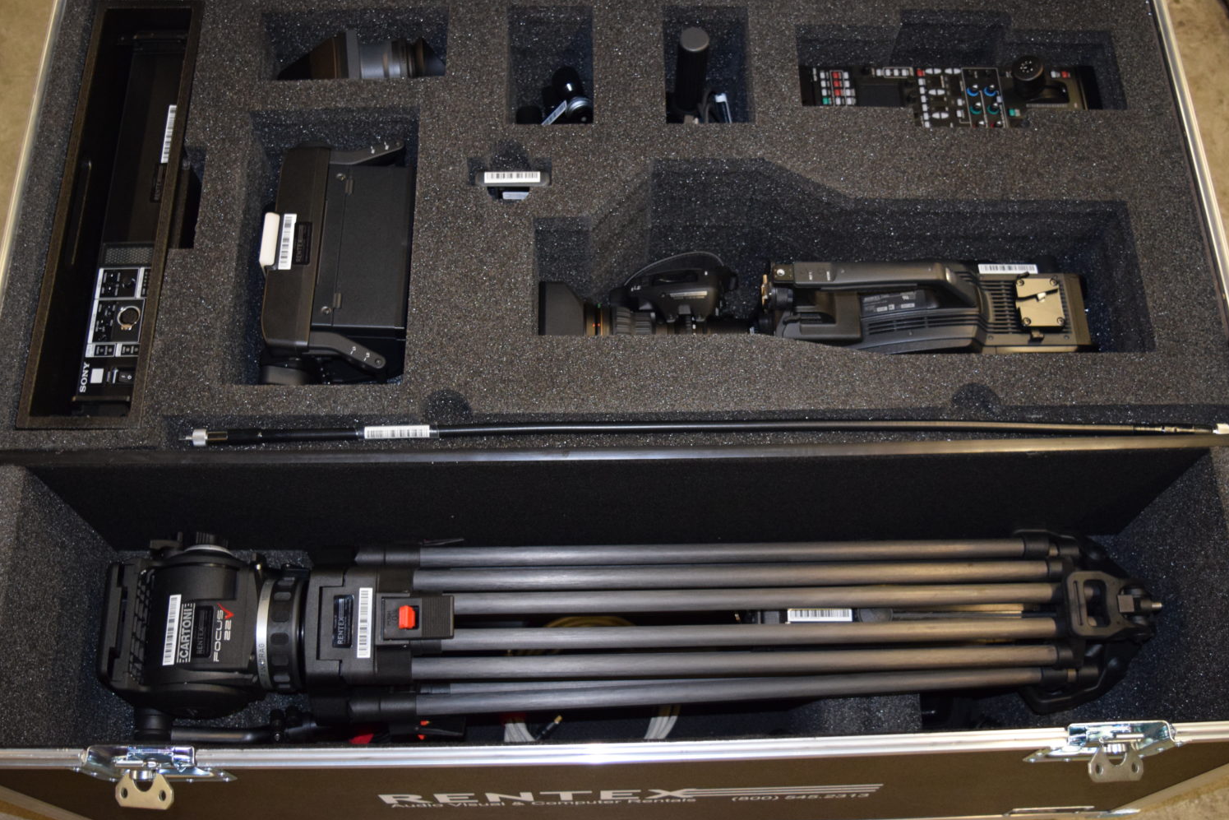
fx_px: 1331
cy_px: 378
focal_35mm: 39
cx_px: 639
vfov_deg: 34.2
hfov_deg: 49.5
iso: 2000
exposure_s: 1/60
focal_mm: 24
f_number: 4
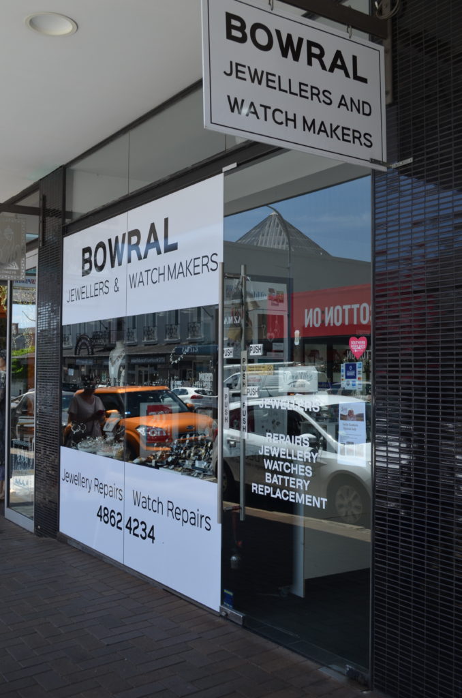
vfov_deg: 49.6
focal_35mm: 39
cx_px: 231
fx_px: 754
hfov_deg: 34.1
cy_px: 349
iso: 200
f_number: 7.1
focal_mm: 26
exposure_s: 1/200
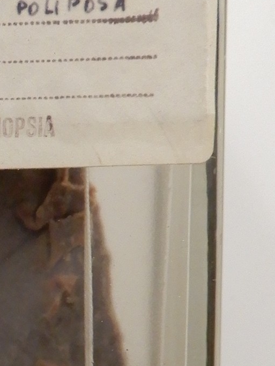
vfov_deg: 20.4
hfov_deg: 14.8
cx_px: -169
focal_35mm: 91
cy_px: 421
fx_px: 964
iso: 400
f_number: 3.4
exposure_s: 1/30
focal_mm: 4.3
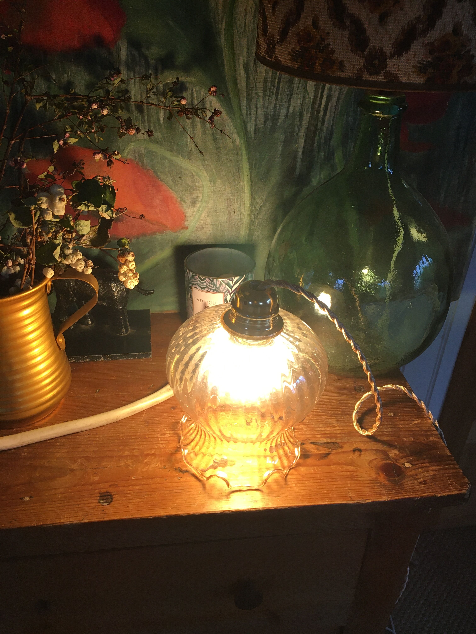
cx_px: 238
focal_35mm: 29
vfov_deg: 61.7
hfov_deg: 48.2
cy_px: 317
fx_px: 532
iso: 40
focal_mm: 4.15
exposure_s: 1/33
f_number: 2.2
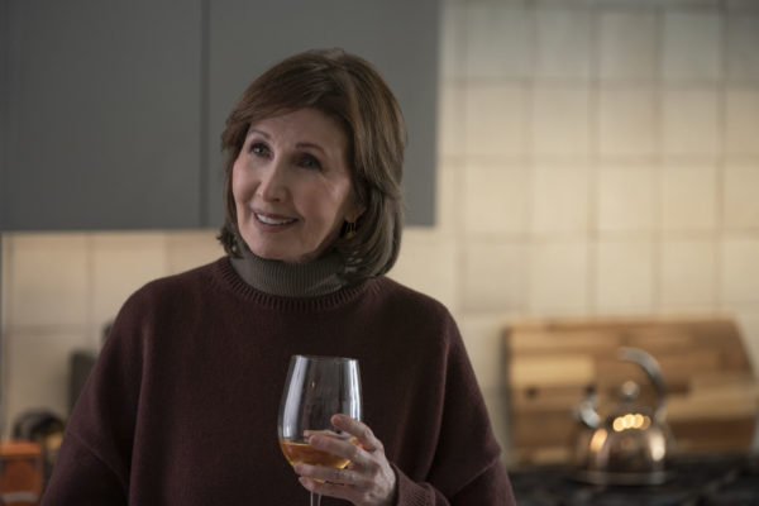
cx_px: 380
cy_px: 253
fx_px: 2488
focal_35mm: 118
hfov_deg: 17.3
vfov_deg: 11.6
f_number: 2.8
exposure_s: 1/250
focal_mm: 118
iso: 640
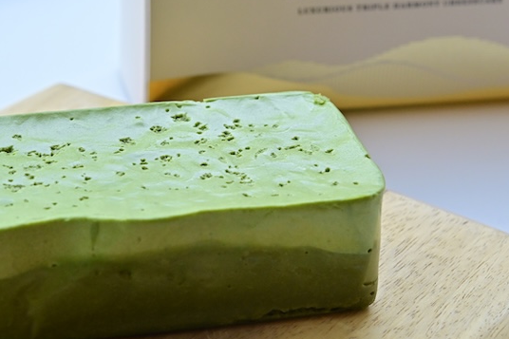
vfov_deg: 12.2
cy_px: 76
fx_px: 1583
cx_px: 230
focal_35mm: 112
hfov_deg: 18.3
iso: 1000
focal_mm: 60
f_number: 8
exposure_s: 1/320
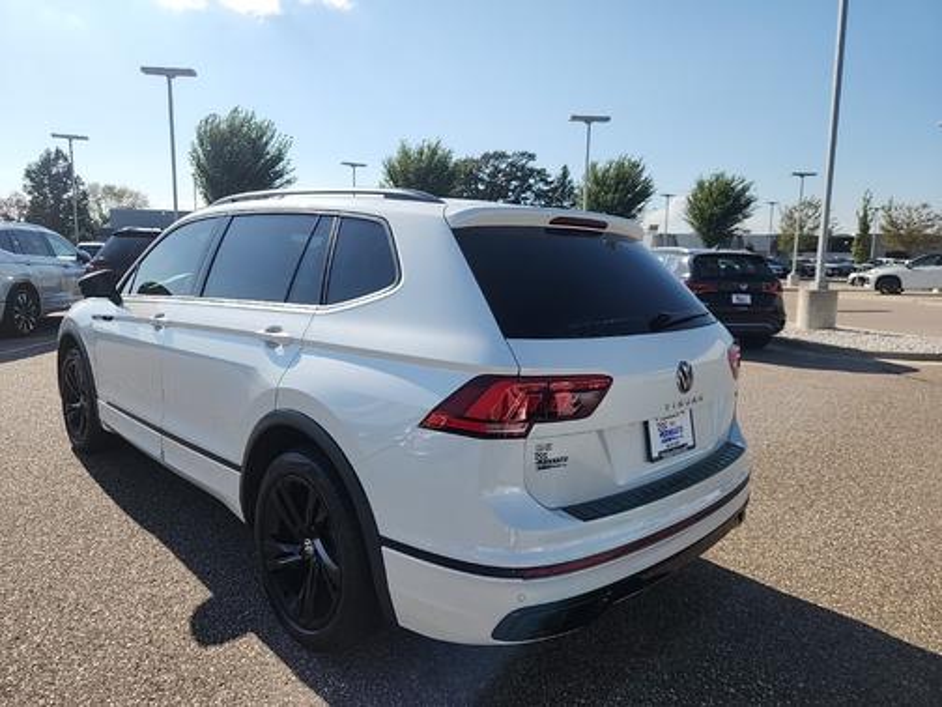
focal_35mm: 23
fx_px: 626
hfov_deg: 73.9
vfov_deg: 58.9
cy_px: 354
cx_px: 471
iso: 50
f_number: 1.8
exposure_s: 1/1853
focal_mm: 5.4
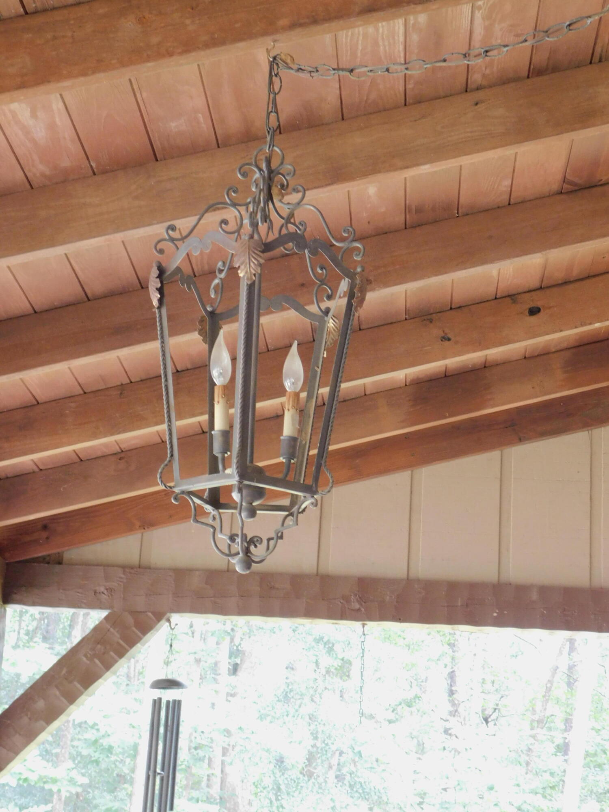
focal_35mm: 66
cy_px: 406
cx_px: 304
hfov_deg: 22.3
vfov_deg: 29.4
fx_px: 1548
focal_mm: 11.7
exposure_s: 1/10
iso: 400
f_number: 4.2
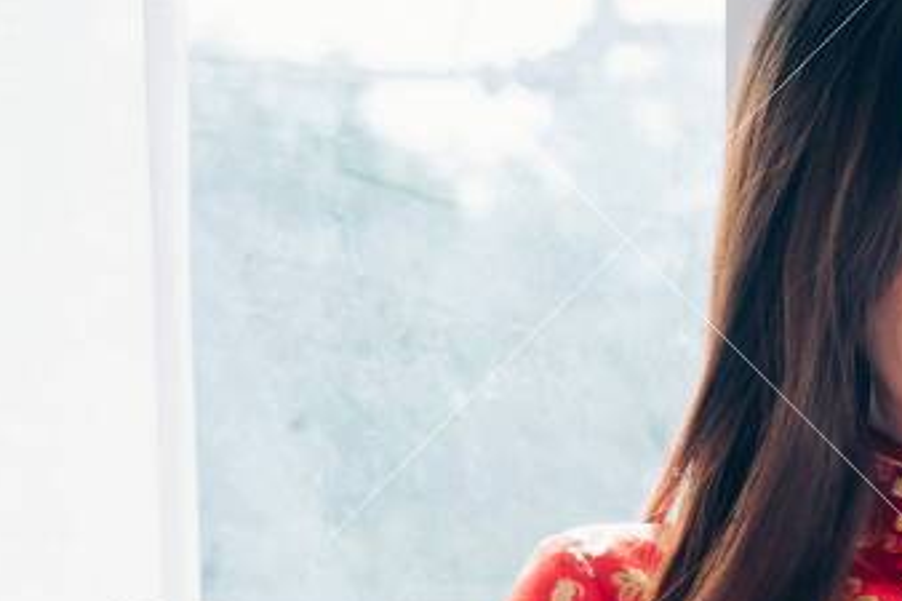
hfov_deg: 10.7
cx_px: 1607
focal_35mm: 181
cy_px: 641
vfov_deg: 7.5
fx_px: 4533
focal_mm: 47
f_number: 4
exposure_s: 1/160
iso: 100
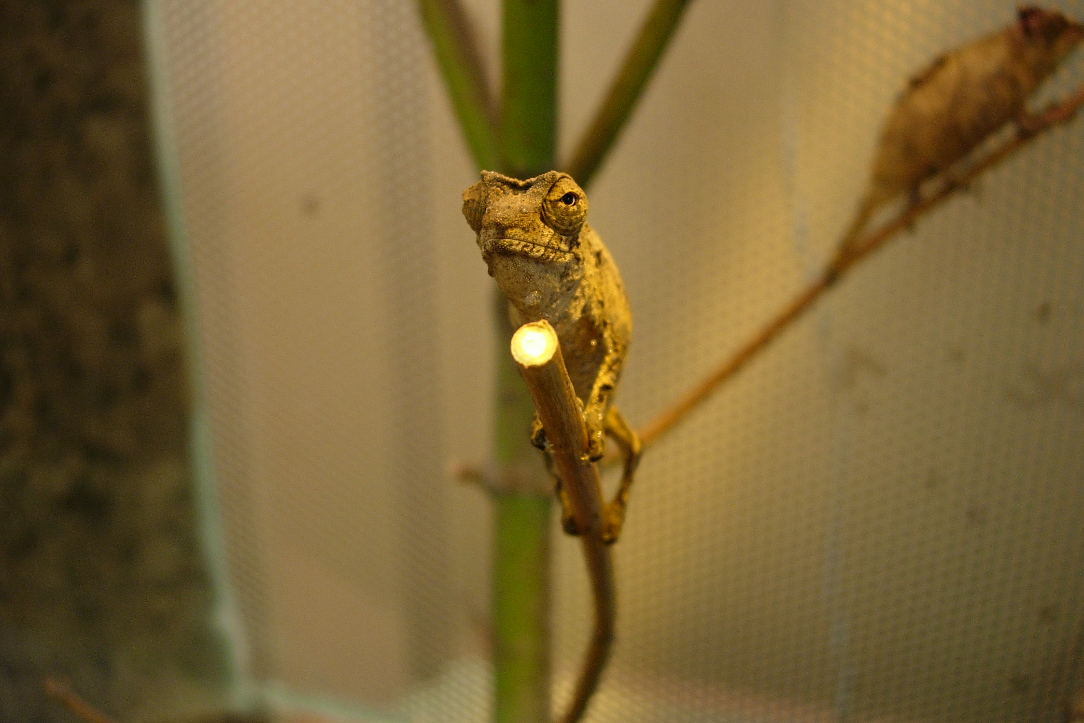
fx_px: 1204
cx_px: 539
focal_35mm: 40
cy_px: 332
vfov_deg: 33.4
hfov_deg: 48.5
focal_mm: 7.8
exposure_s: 1/32
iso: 109
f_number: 2.8
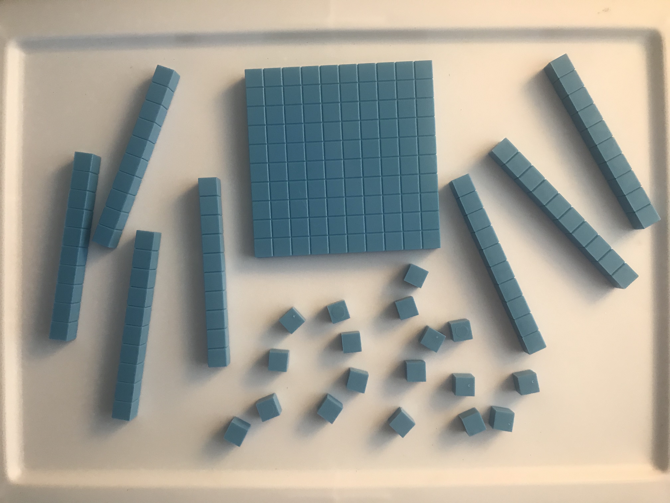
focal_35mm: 28
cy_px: 252
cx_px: 335
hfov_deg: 63.4
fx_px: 542
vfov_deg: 49.7
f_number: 1.8
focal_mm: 3.99
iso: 50
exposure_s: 1/15
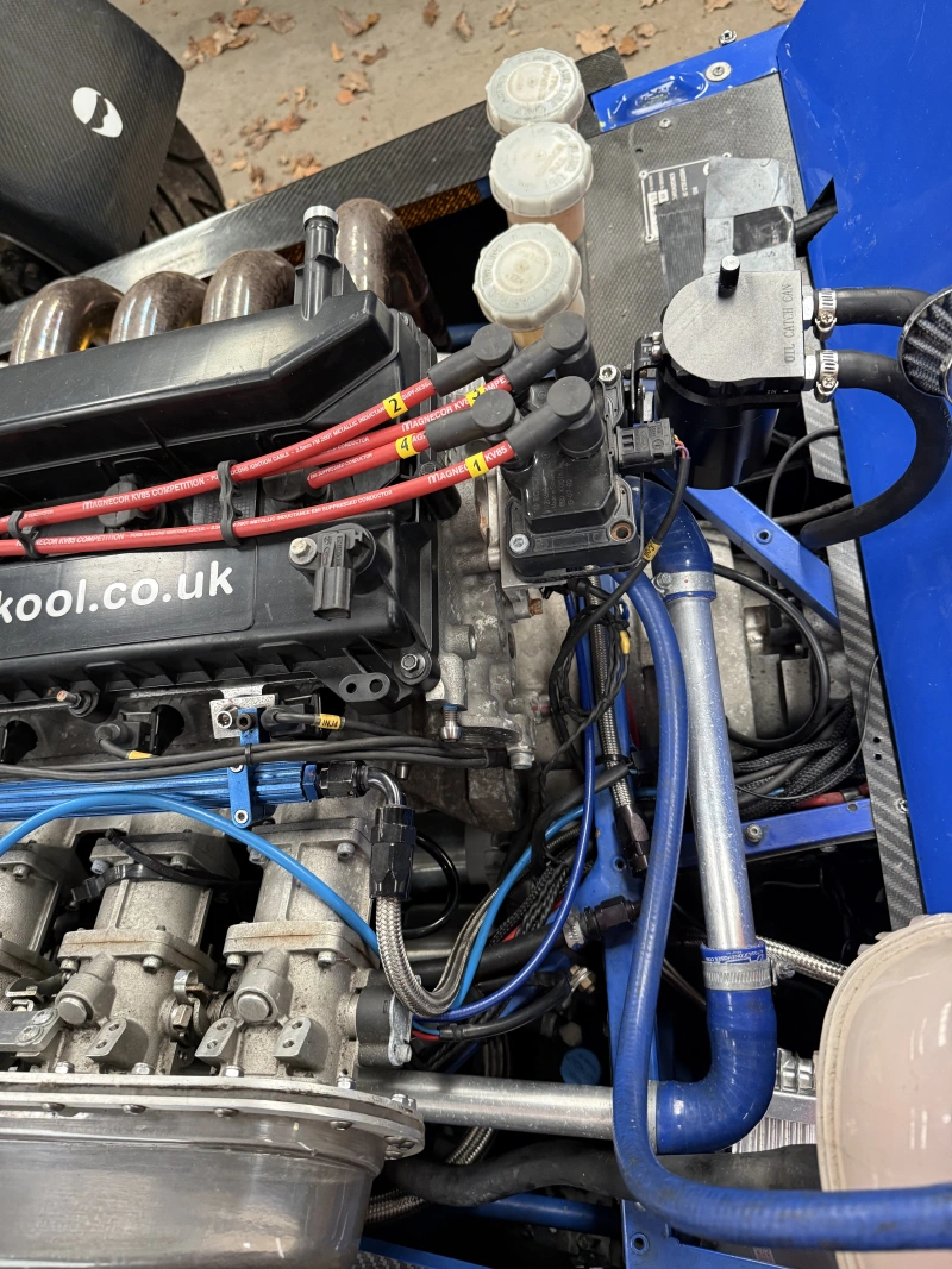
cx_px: 476
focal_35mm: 24
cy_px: 634
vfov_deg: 71.6
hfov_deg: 56.8
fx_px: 880
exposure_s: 1/60
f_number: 1.78
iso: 400
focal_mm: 6.76
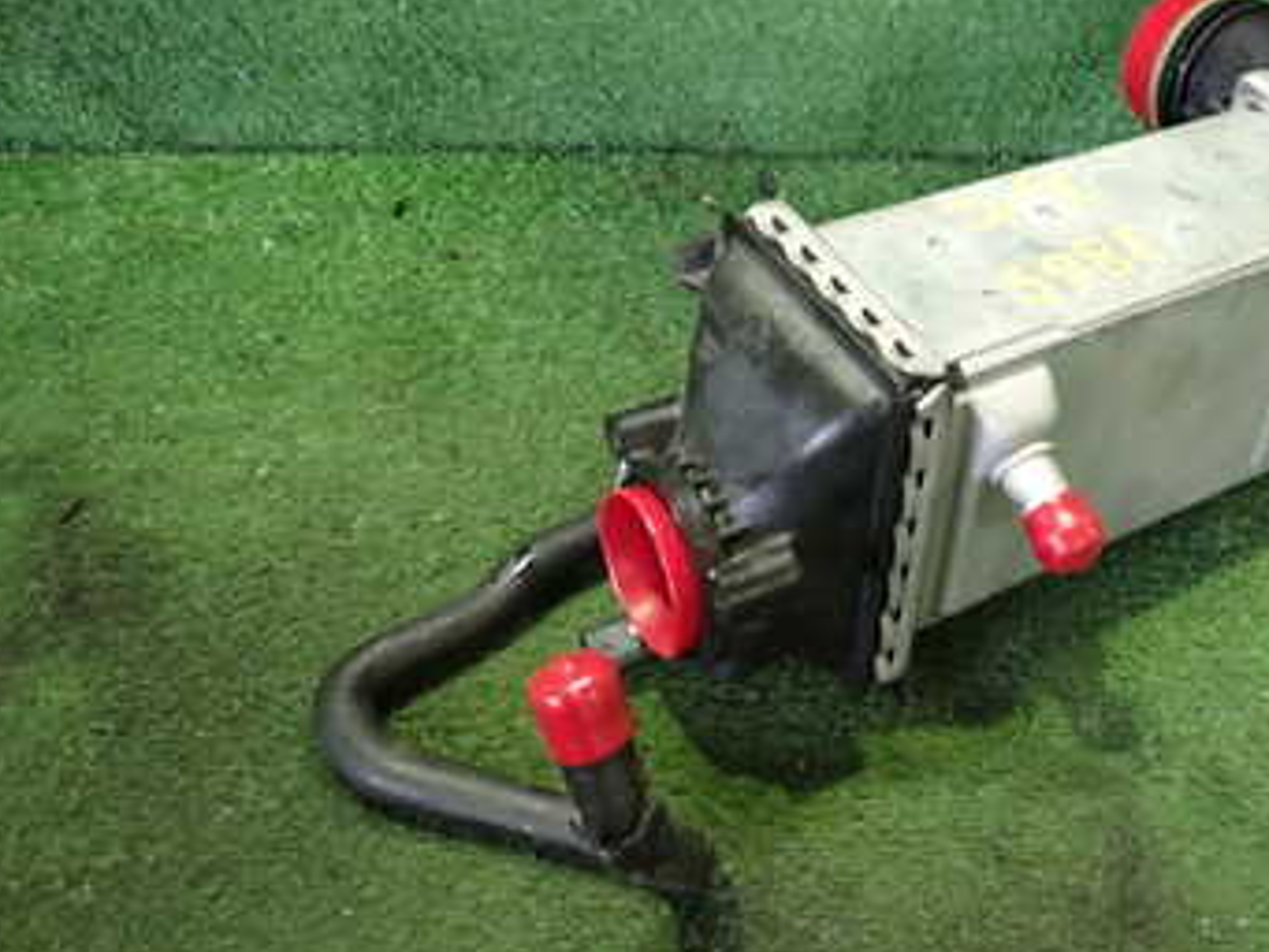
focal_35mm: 44
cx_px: 1057
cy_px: 413
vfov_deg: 32.9
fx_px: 1614
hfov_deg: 40.7
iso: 500
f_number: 2
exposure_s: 1/30
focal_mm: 4.5
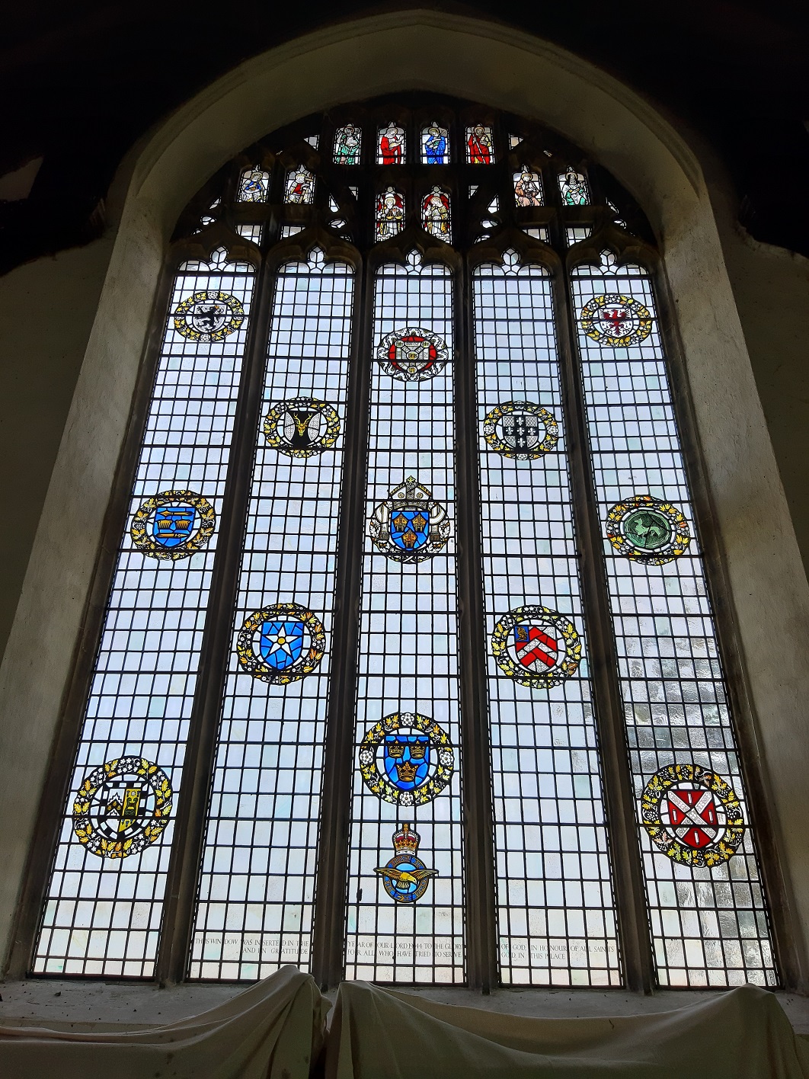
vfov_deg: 65.3
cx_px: 404
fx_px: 841
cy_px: 540
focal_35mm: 27
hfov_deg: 51.4
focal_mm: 3.93
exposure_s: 1/376
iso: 40
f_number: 1.7
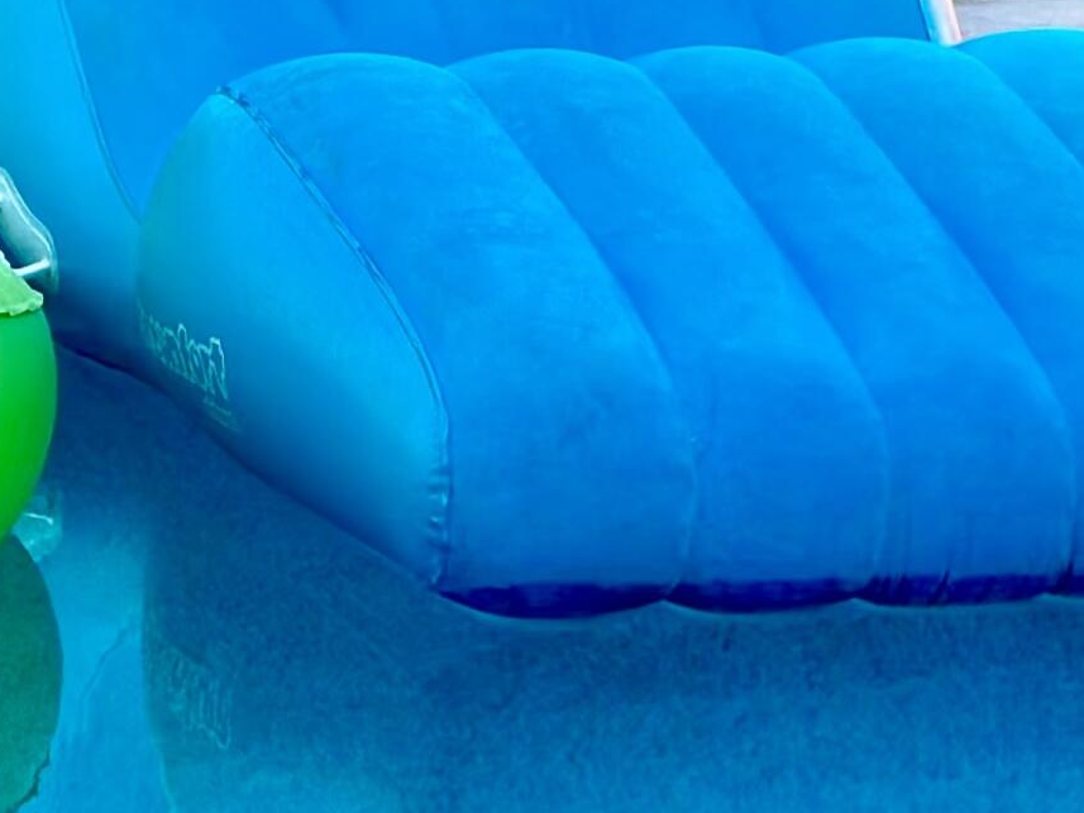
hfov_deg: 11.7
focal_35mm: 168
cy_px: -253
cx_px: 201
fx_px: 5262
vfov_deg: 8.7
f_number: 1.78
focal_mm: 6.86
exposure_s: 1/1305
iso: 80
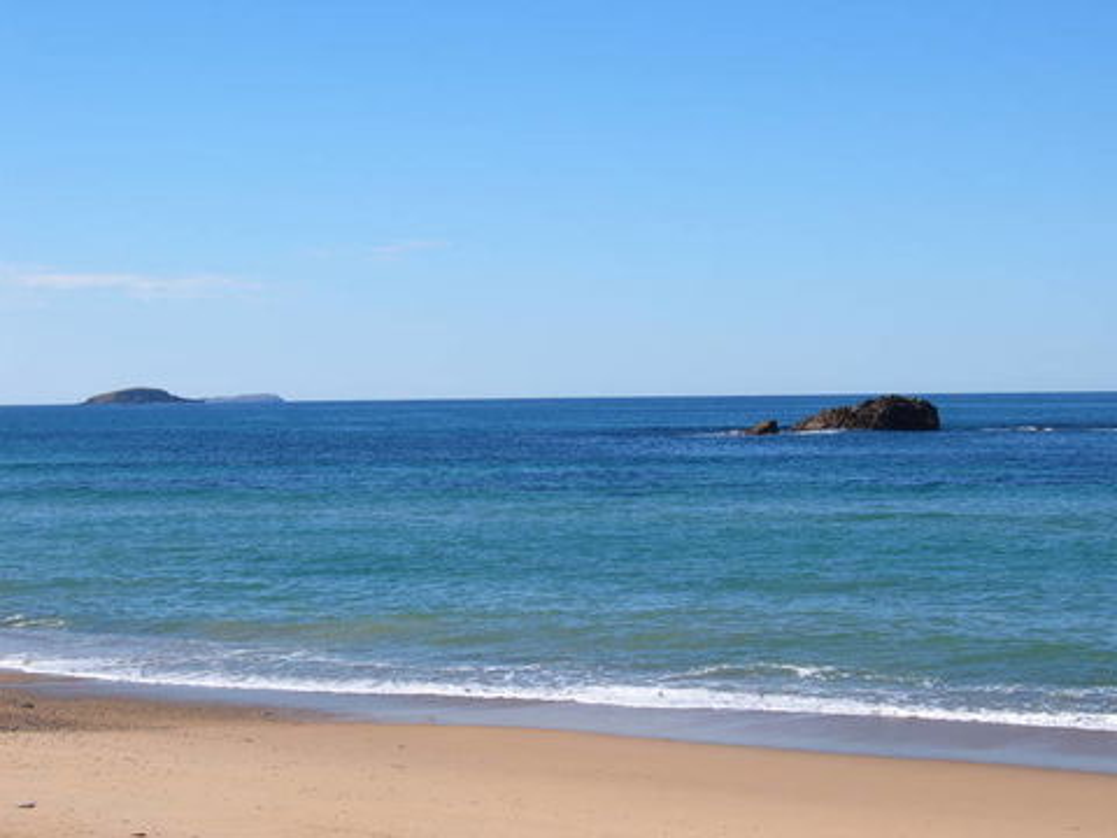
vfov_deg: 19.6
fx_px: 2420
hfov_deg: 26.0
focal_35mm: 75
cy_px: 419
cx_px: 558
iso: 63
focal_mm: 12.6
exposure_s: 1/180
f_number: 8.3
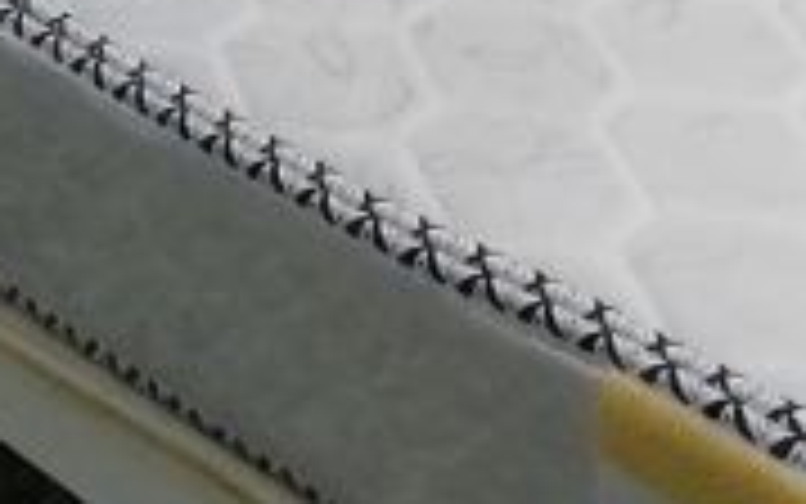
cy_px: -662
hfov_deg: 16.9
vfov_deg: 9.6
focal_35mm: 123
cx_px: 599
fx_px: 2703
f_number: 1.8
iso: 200
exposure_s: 1/50
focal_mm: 3.62
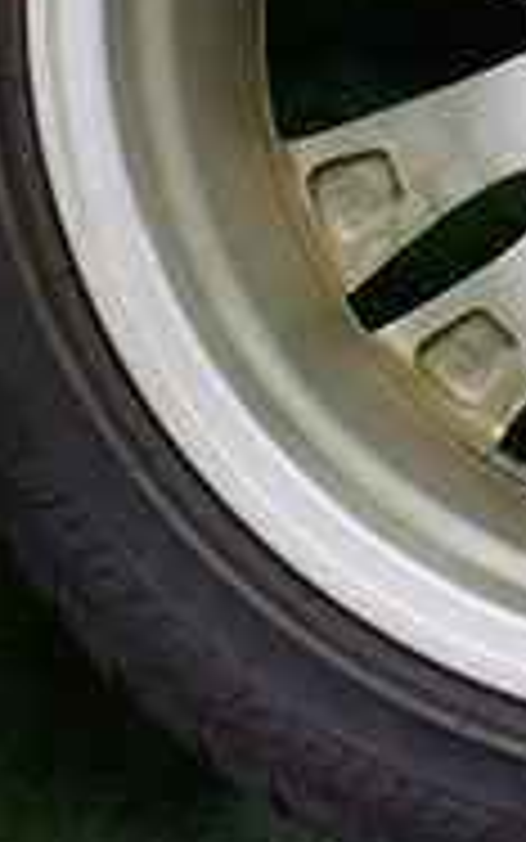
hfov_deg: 12.3
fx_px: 2338
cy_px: 14
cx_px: 755
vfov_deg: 19.8
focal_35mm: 102
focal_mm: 5.4
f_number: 2.3
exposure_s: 1/125
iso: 500
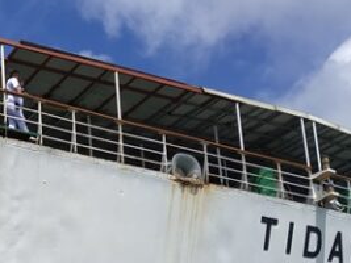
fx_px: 699
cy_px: 305
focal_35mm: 69
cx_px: 39
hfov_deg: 27.2
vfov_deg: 20.1
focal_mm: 3.94
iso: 100
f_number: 1.9
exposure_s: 1/3258
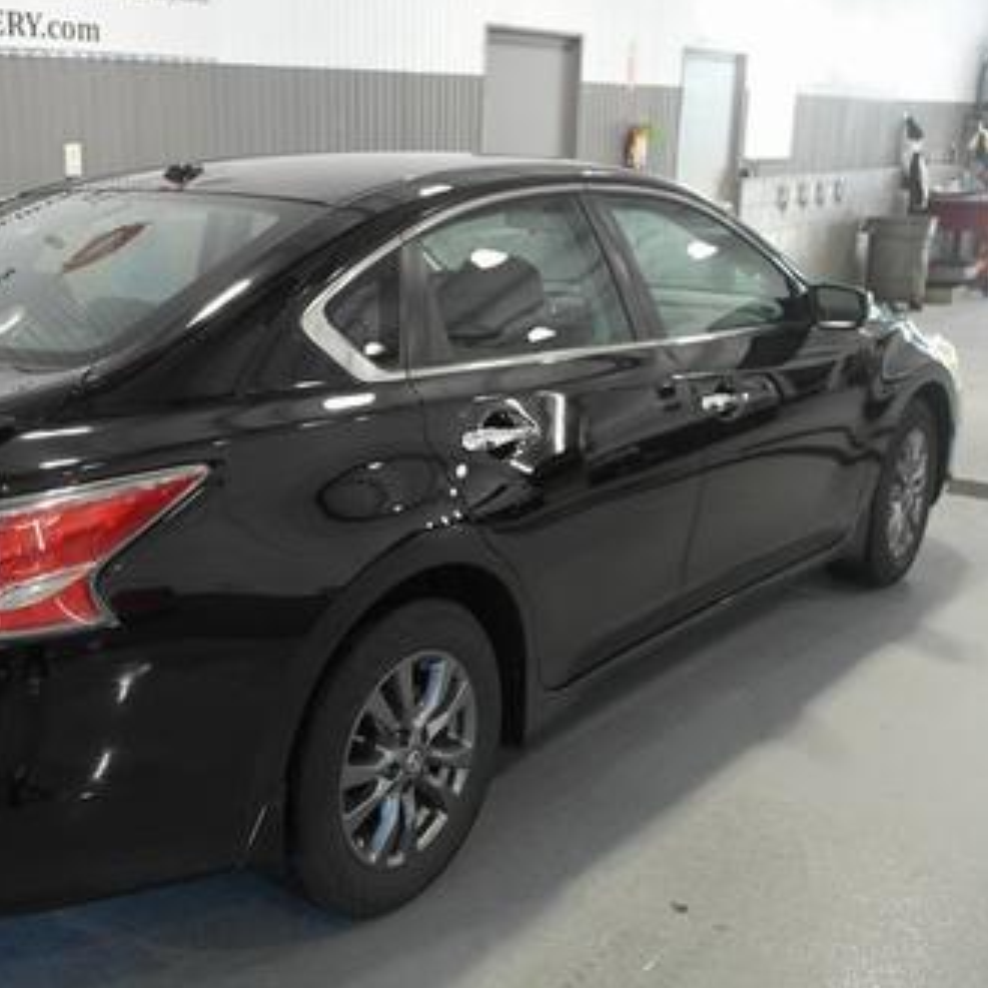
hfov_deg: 41.5
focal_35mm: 39
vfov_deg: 42.8
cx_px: 243
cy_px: 489
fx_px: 1259
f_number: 3.5
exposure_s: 1/40
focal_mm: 20
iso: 400
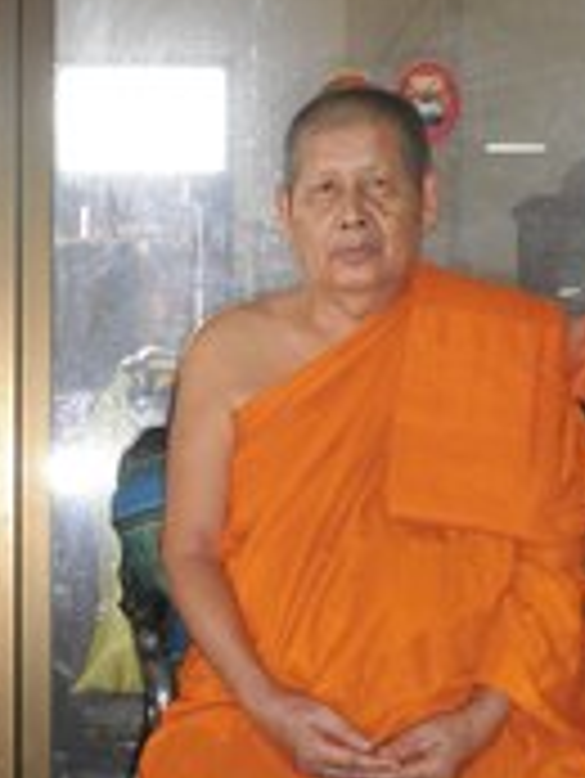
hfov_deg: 20.5
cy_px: 531
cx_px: 40
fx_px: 1575
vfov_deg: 27.6
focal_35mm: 70
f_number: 3.2
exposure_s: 1/30
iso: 160
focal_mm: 4.9
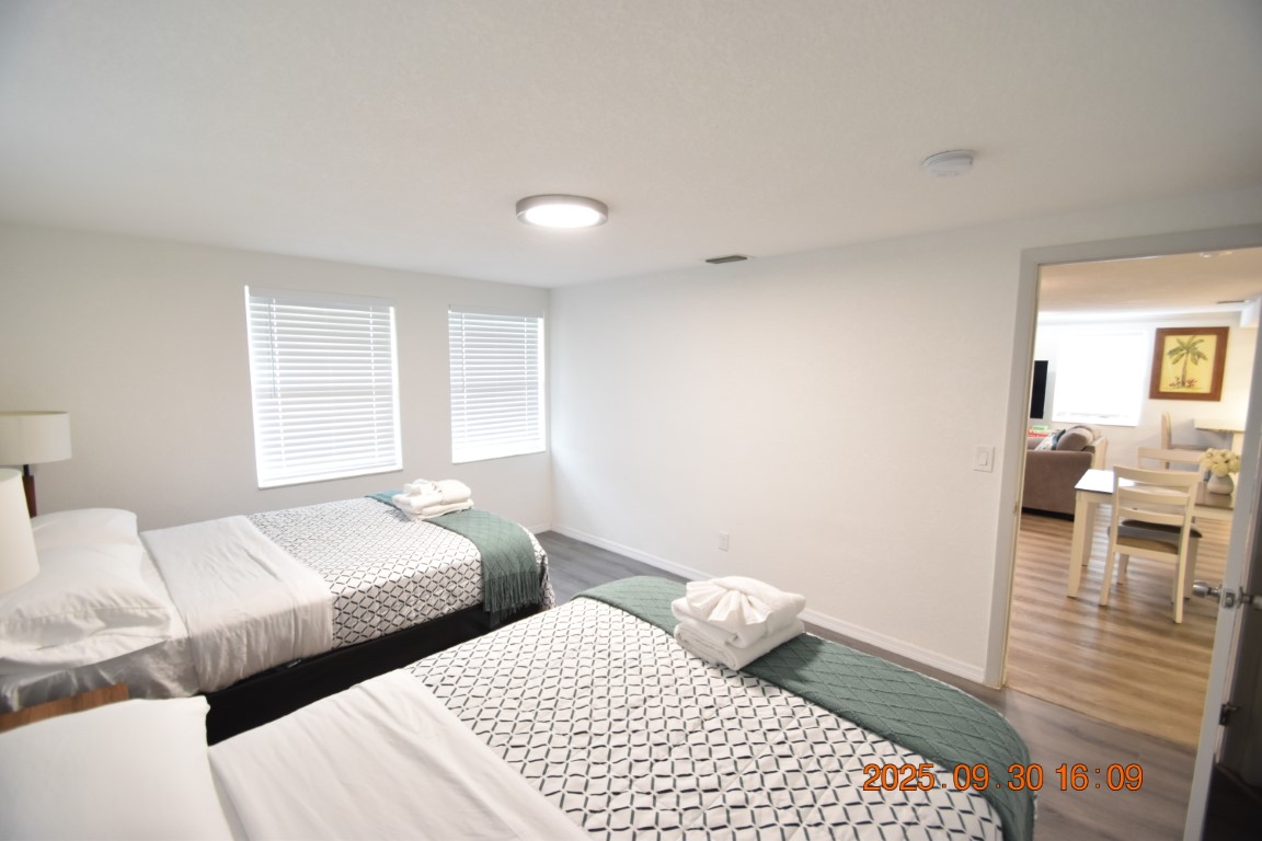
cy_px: 420
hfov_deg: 100.4
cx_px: 631
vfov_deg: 77.3
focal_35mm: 15
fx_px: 526
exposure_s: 1/30
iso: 800
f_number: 3.5
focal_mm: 10
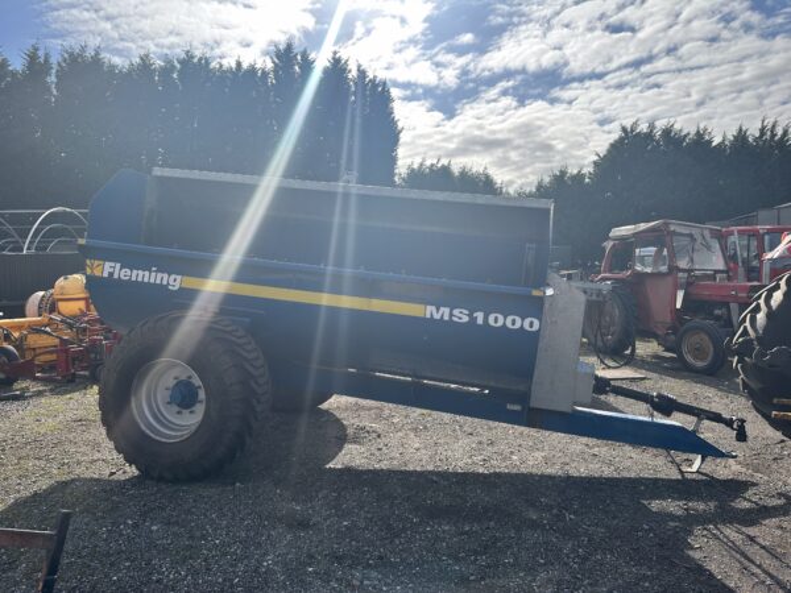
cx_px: 396
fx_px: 548
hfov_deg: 71.6
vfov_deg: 56.8
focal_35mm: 24
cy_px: 296
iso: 80
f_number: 1.78
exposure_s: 1/4348
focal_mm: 6.86
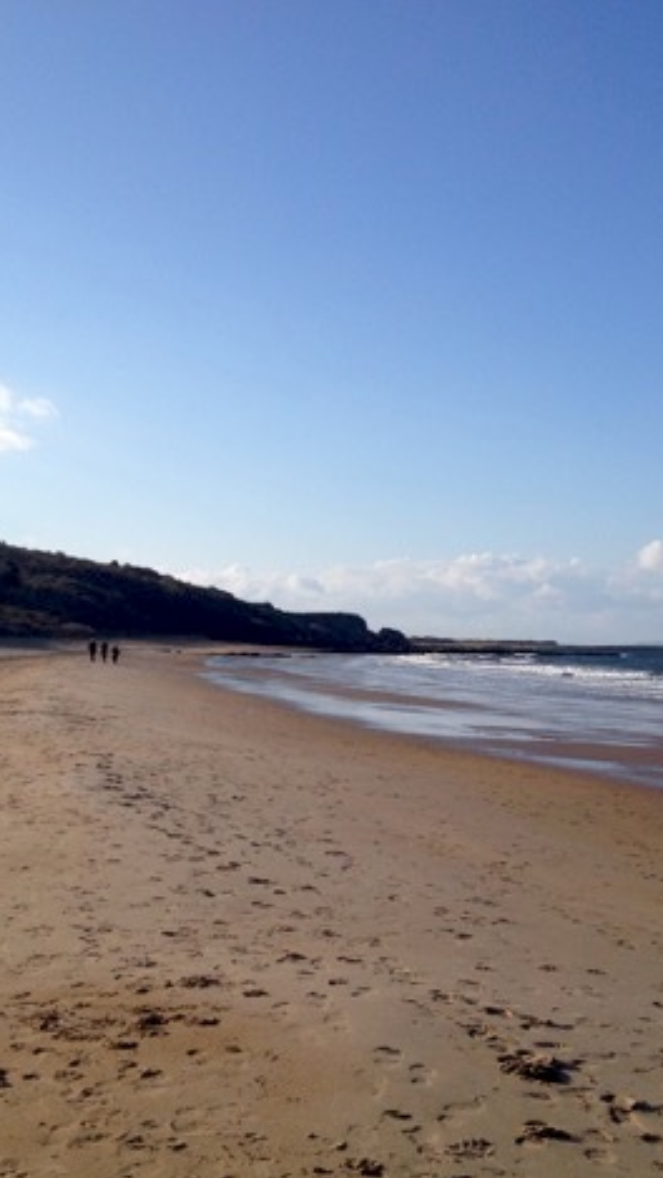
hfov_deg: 23.0
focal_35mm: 52
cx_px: 392
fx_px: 1624
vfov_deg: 39.9
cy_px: 600
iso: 50
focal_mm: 4.28
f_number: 2.4
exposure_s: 1/2404
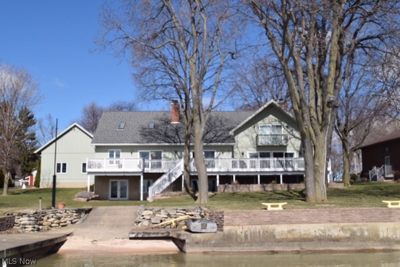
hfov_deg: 47.9
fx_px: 450
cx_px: 200
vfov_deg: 33.1
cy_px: 134
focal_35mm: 40
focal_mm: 27
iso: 800
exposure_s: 1/800
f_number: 14
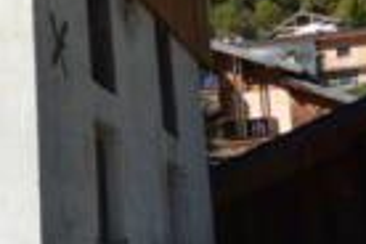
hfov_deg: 17.8
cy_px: 28
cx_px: -216
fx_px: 1017
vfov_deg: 13.6
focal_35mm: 100
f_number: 10
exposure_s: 1/400
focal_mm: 14
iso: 200
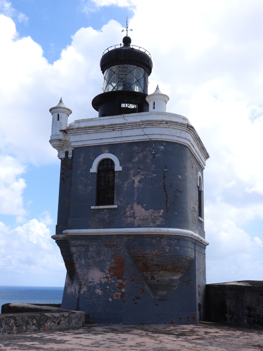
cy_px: 176
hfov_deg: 33.6
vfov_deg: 43.9
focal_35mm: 43
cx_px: 132
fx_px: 436
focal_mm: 7.7
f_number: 3.2
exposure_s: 1/1250
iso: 100
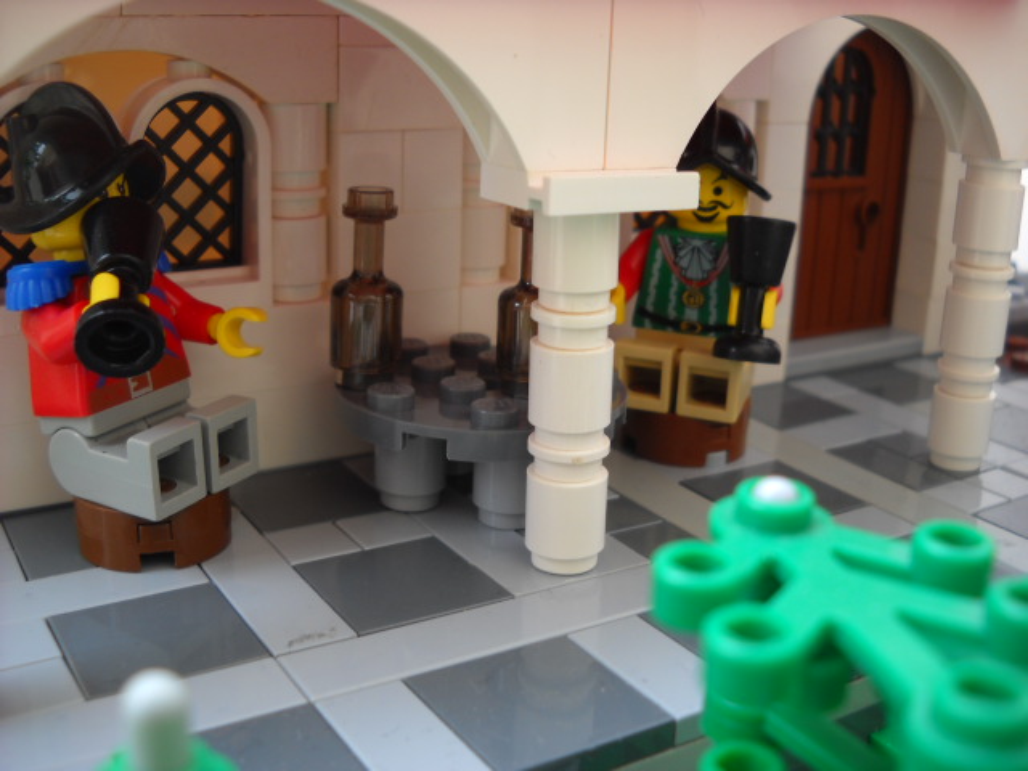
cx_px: 514
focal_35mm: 41
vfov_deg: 35.1
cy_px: 386
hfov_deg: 45.8
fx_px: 1218
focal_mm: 6.72
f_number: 3.1
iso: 67
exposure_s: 1/60
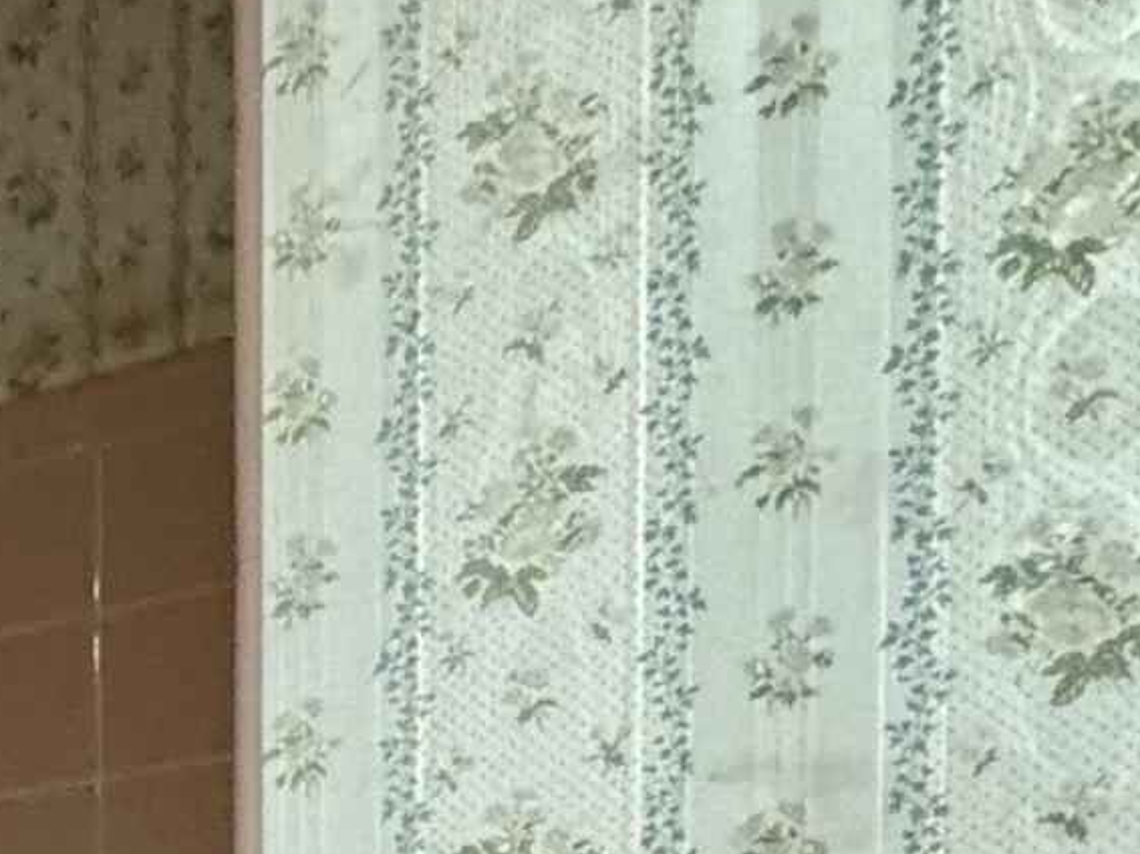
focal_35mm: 76
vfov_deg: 16.7
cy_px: 1458
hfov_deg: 19.3
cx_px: -916
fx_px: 2502
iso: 640
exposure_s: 1/60
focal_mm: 2.22
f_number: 2.2
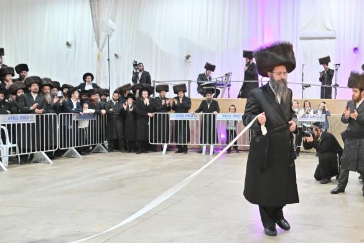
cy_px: 114
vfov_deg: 31.9
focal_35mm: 42
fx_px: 425
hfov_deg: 44.9
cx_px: 271
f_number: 4
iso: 1250
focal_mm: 24
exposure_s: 1/200
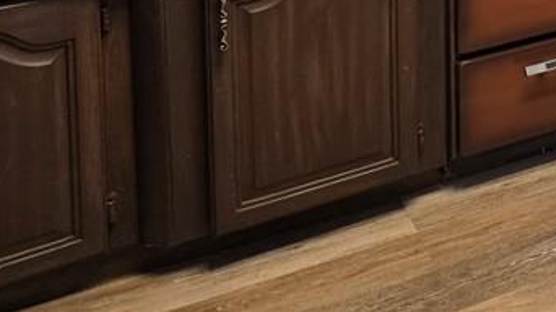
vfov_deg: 13.7
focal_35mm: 75
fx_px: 1105
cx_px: 814
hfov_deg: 23.2
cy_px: -310
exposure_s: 1/120
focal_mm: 6.25
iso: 200
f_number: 1.7
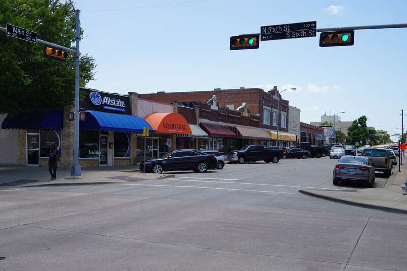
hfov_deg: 53.1
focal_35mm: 36
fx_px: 407
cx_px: 204
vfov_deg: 36.9
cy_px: 136
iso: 100
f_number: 11
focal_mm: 24
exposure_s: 1/125
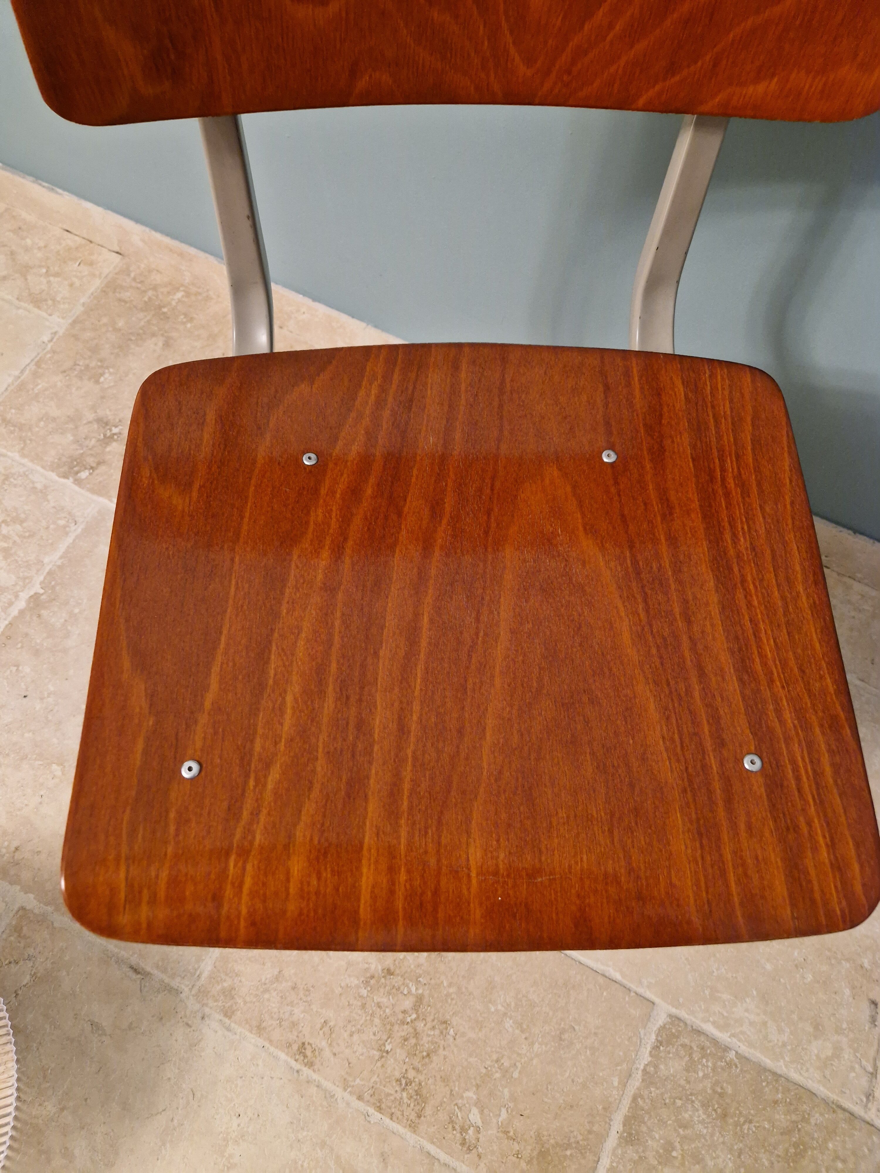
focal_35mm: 23
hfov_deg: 58.9
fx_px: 780
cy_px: 586
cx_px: 440
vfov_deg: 73.9
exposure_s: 1/100
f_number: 1.8
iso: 1000
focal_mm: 5.4
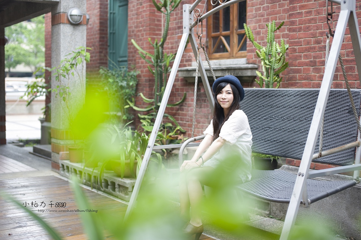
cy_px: 120
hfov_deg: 39.6
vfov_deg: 27.0
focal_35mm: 50
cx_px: 180
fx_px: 501
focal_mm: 50
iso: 100
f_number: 2.2
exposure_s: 1/320
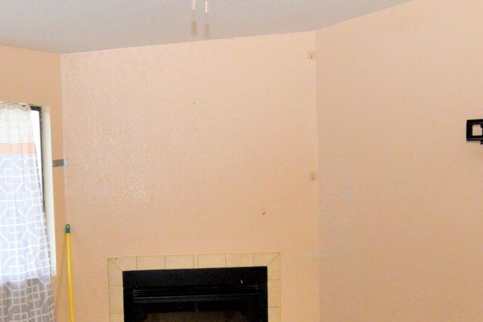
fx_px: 765
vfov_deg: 23.5
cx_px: 235
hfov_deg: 35.1
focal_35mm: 57
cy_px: 244
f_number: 5.6
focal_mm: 10
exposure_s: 1/125
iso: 800
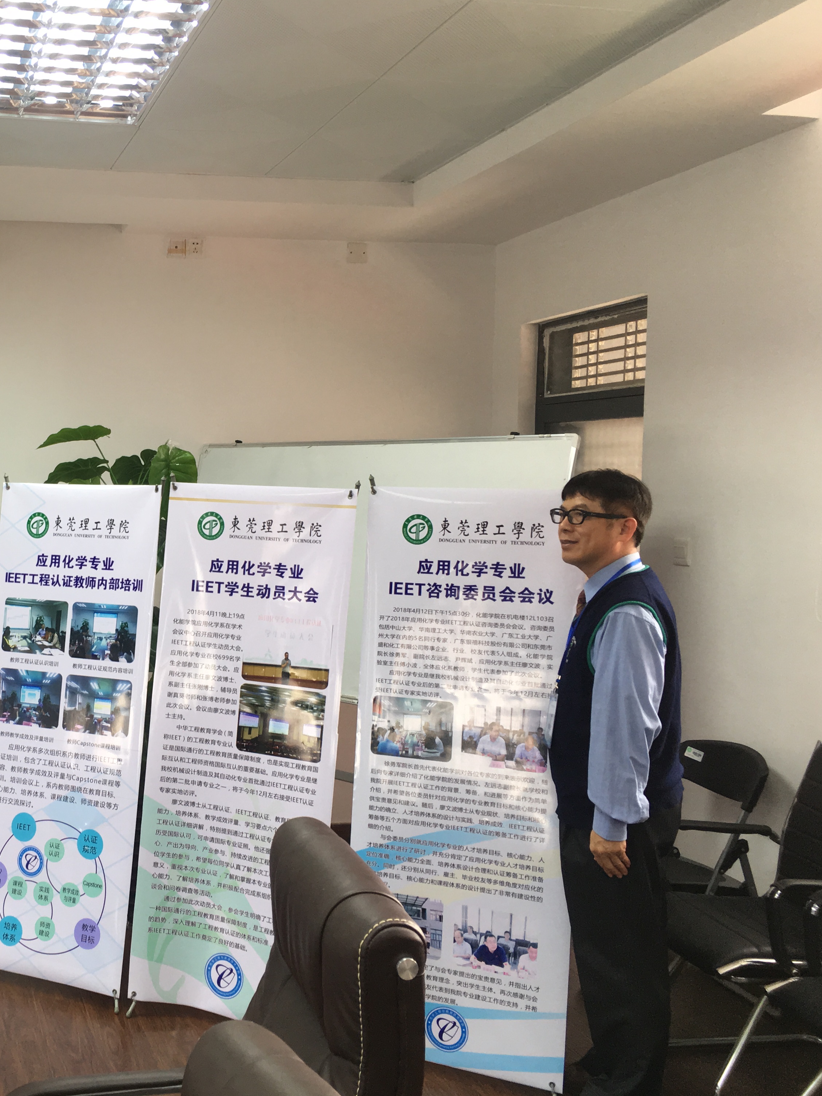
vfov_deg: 47.9
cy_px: 548
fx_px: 1235
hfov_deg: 35.0
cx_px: 105
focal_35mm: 39
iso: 40
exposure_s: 1/33
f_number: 2.2
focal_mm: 4.15
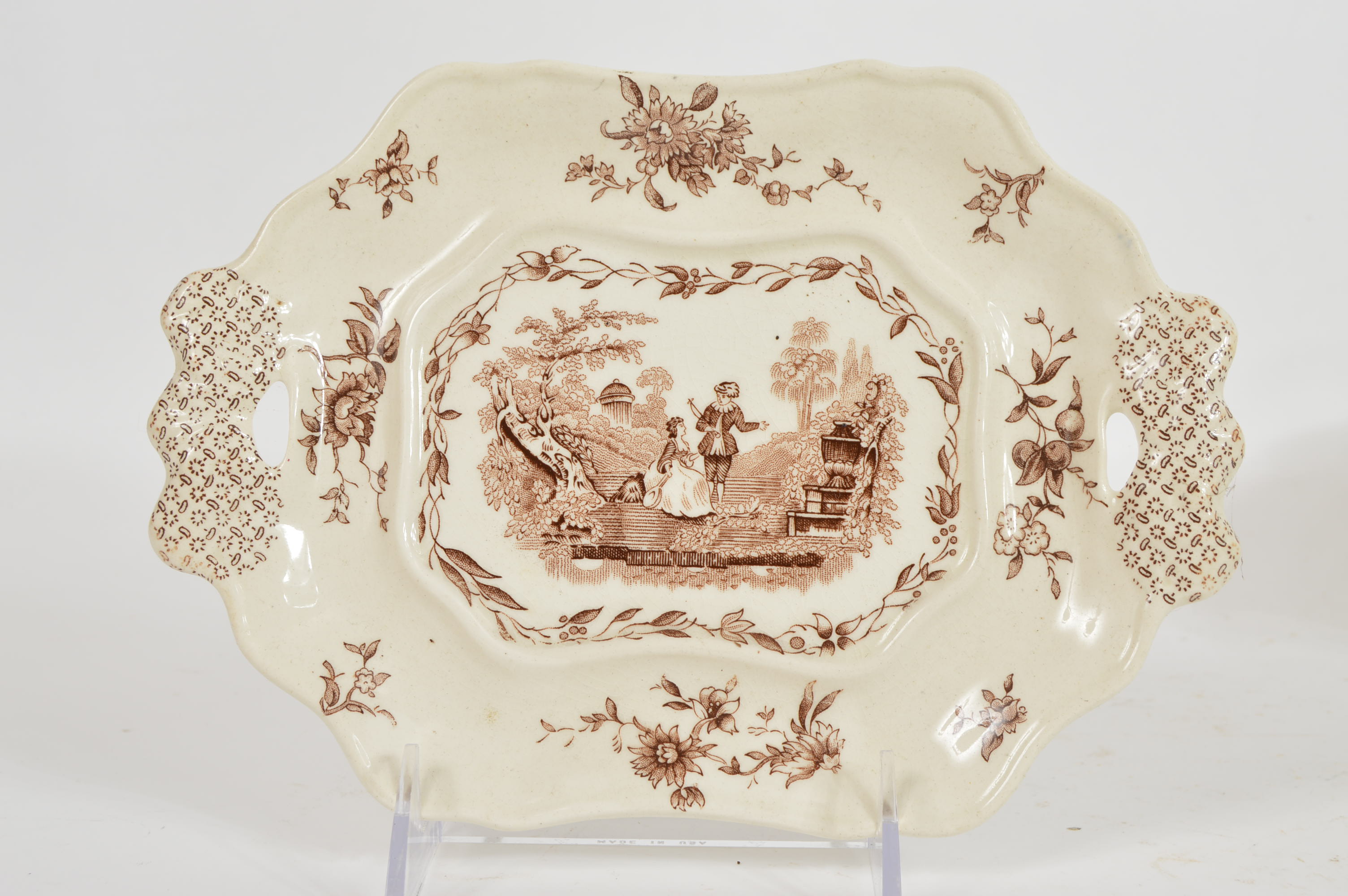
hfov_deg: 35.1
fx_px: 2132
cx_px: 674
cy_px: 448
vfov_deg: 23.7
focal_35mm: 57
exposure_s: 1/80
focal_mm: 38
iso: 100
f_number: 9
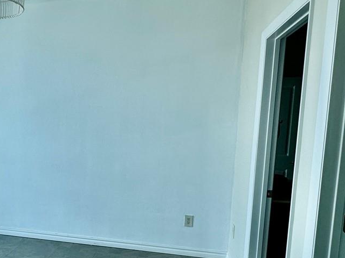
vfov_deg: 40.3
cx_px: 71
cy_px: 165
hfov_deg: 49.7
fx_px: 349
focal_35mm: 35
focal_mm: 2.22
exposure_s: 1/269
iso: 40
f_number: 2.2
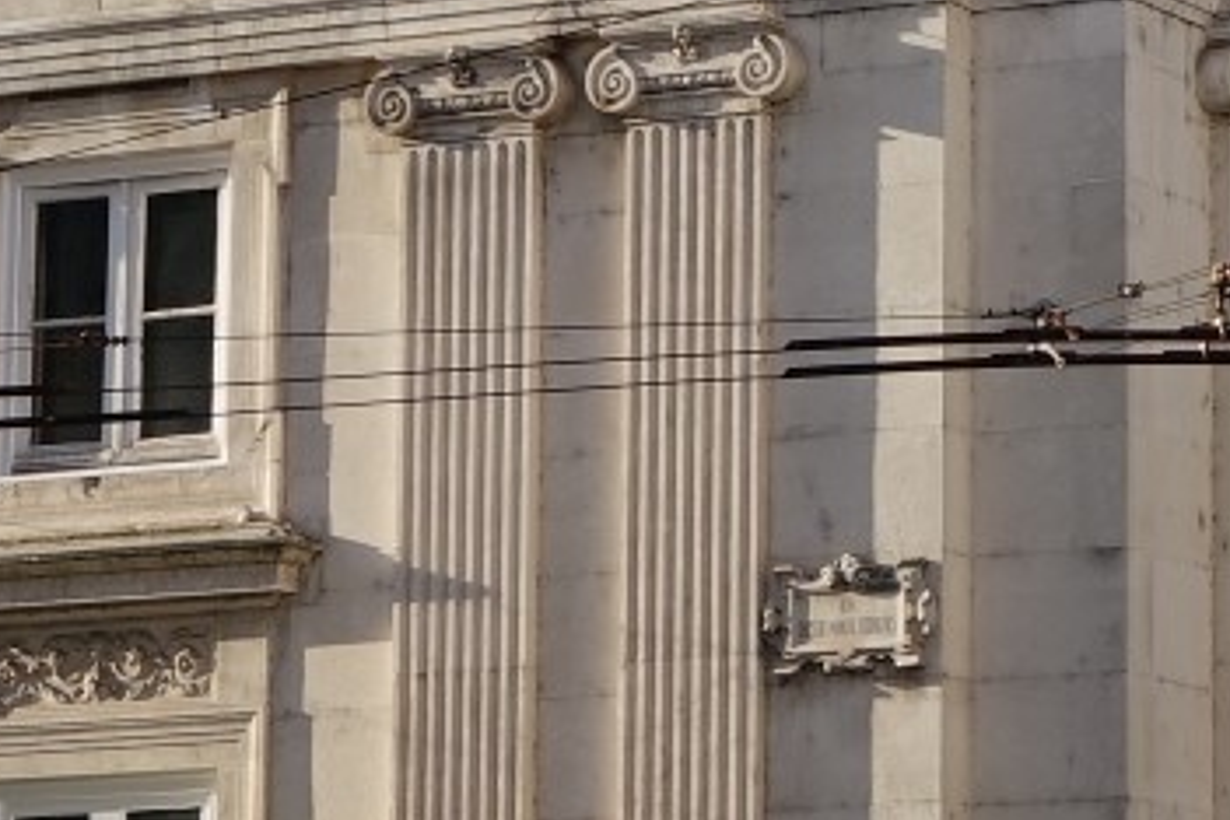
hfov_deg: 9.9
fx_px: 7004
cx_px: 1276
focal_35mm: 205
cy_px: 84
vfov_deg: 6.7
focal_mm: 13.65
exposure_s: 1/400
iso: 100
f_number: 4
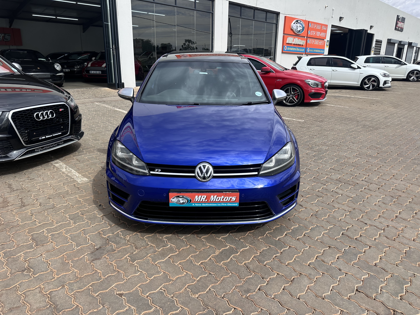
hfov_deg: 71.6
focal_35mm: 24
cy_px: 158
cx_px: 210
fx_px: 291
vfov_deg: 56.8
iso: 80
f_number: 1.78
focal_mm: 6.86
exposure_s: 1/2525
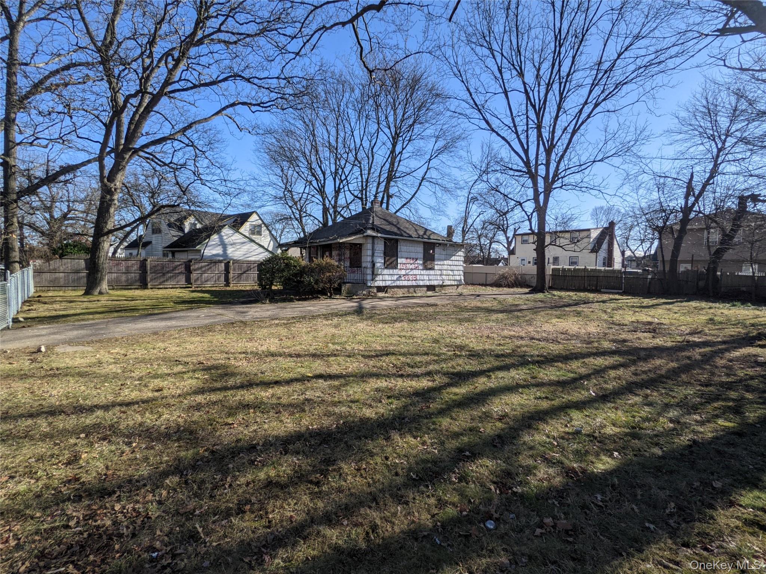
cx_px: 383
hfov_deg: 94.5
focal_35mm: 16
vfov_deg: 78.1
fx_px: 354
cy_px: 287
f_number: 2.2
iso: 38
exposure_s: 1/1333
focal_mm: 2.22
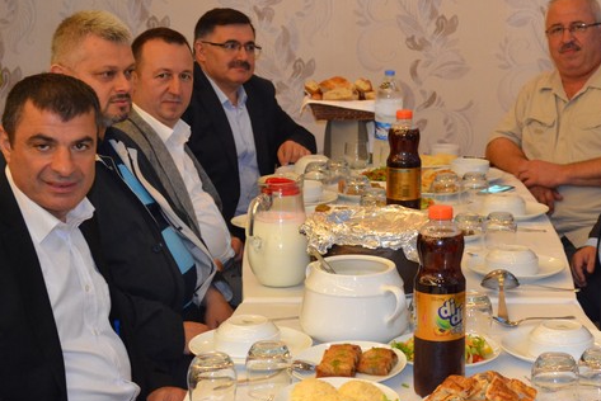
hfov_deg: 23.8
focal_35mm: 85
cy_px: 192
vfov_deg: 16.1
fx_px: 1420
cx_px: 415
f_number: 5.3
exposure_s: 1/60
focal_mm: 40
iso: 2200
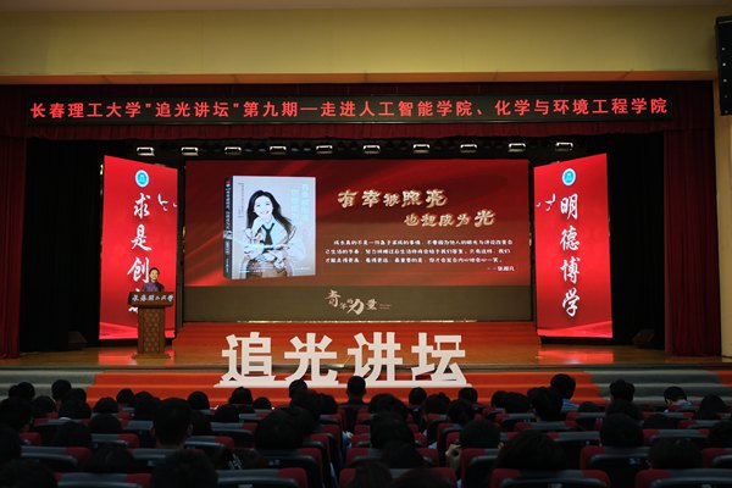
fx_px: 834
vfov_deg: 32.6
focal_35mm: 41
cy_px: 244
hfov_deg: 47.4
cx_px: 366
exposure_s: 1/100
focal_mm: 27.1
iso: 640
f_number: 4.4
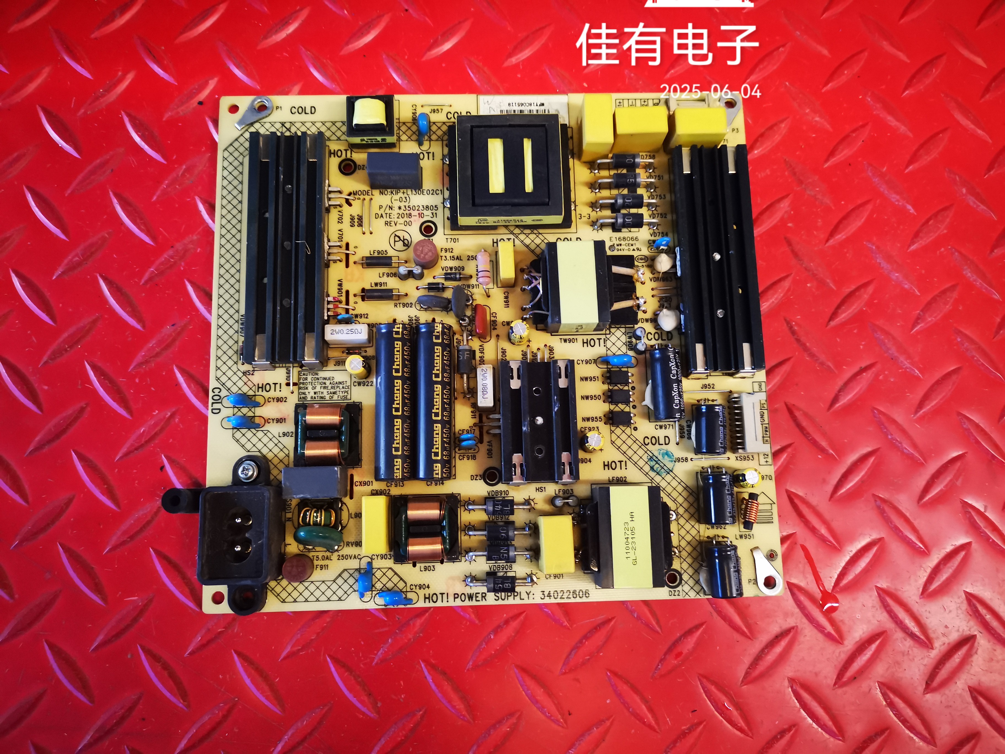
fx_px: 784
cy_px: 377
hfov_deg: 65.3
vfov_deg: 51.4
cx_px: 502
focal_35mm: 27
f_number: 1.8
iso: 800
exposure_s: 1/25
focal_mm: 5.58
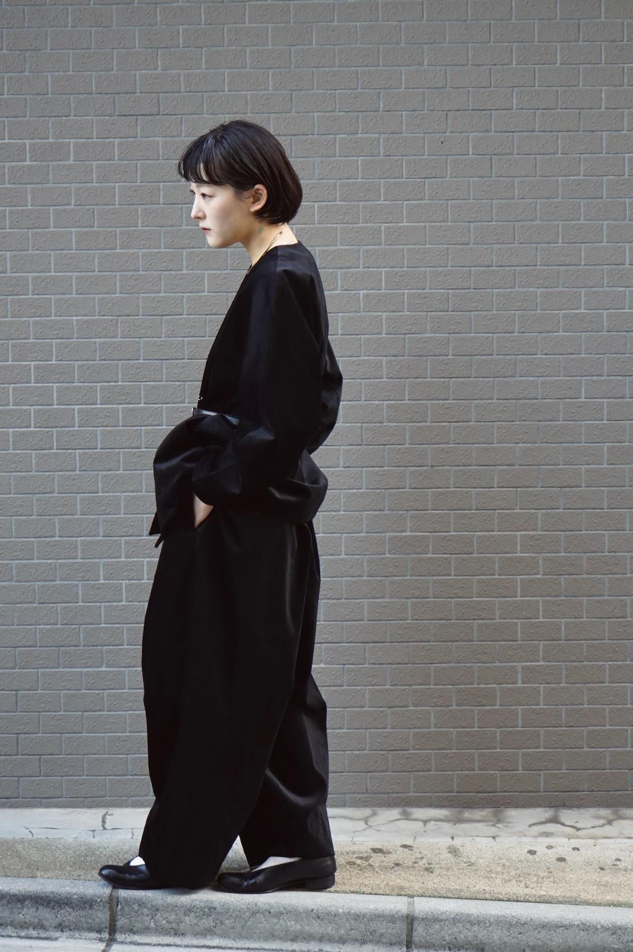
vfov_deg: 29.3
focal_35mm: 69
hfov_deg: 19.7
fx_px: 1823
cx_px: 316
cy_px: 476
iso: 1250
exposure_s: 1/160
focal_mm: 69
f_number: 5.6
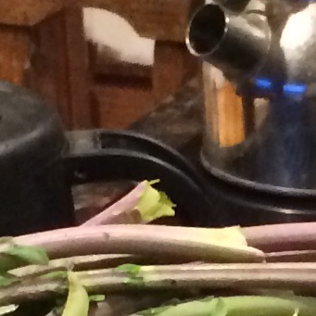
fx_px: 2530
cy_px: 494
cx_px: 506
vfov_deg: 7.0
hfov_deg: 7.0
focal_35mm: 245
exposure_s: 1/30
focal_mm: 4.15
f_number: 2.2
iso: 320
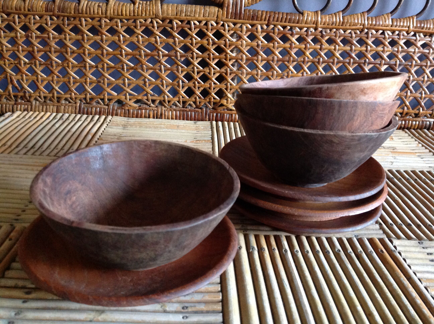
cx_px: 217
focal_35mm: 35
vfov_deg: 40.6
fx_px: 438
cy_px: 162
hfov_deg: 52.7
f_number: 2.4
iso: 400
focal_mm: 4.28
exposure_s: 1/15
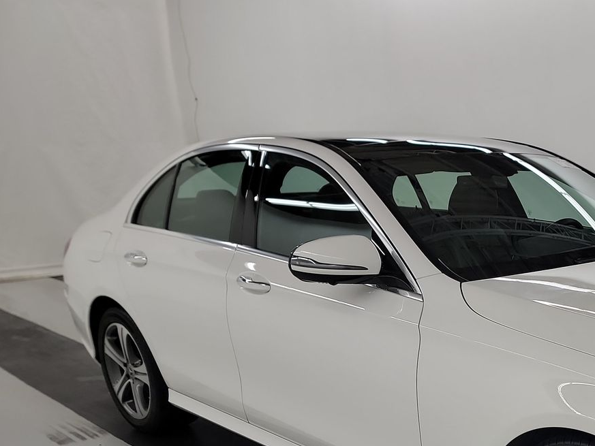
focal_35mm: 44
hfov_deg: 39.6
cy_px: 397
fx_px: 756
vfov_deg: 31.4
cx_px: 544
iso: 135
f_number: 1.8
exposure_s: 1/59
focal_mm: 6.7
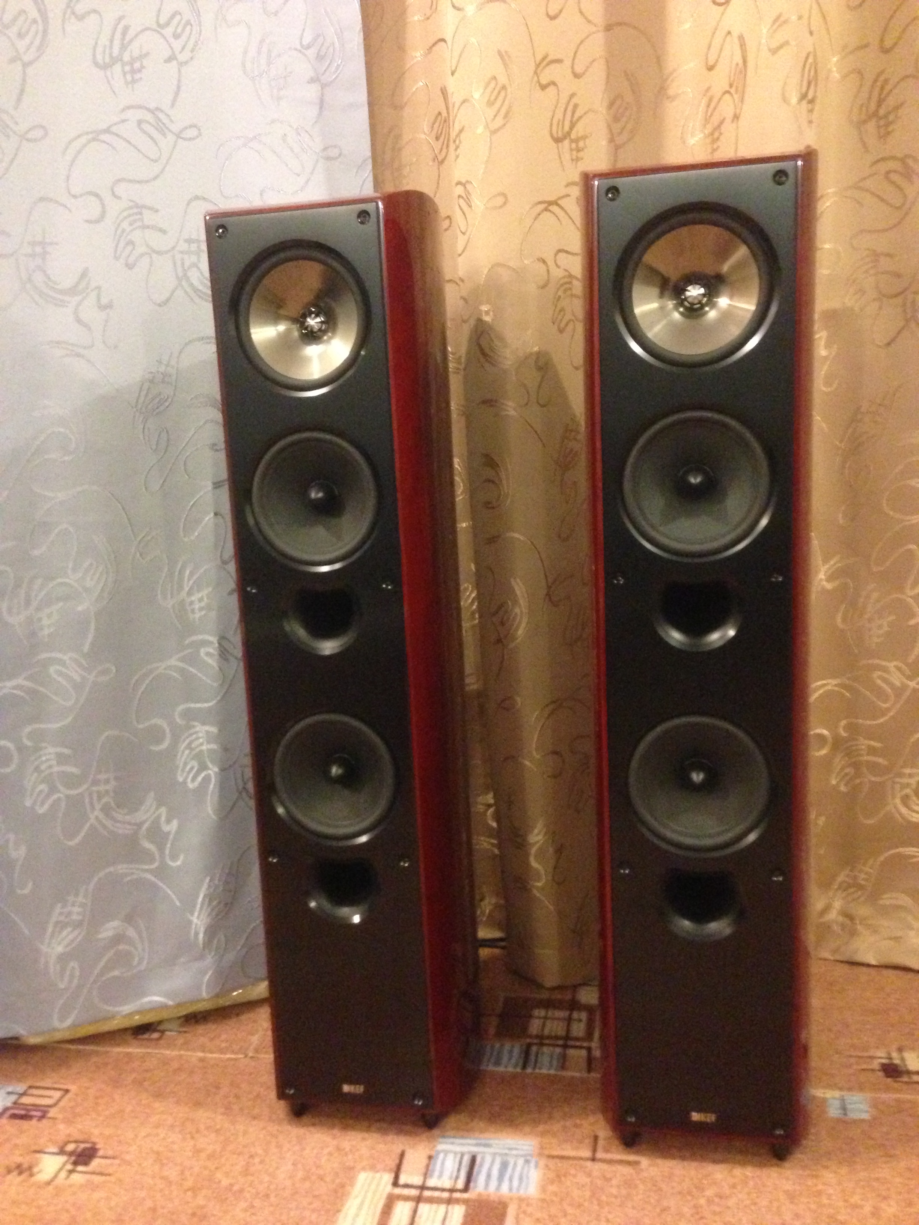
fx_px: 1168
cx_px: 460
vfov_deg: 55.4
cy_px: 612
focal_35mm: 33
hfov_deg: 42.9
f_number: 2.4
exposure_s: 1/15
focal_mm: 4.13
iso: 800
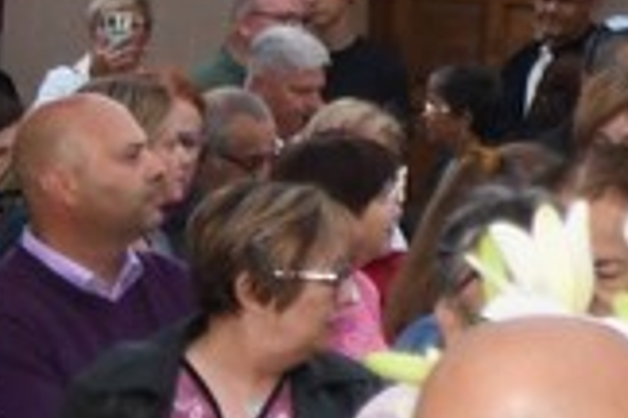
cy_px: -389
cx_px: 1834
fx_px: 7867
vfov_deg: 3.0
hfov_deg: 4.4
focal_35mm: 451
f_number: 4
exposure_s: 1/250
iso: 1000
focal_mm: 38
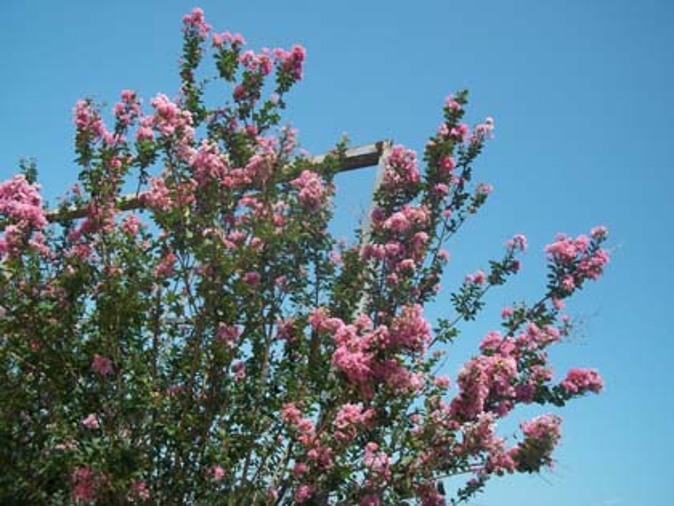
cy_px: 253
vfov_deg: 39.7
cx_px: 337
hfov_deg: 51.4
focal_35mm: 36
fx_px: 701
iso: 80
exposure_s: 1/160
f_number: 8
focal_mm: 6.5
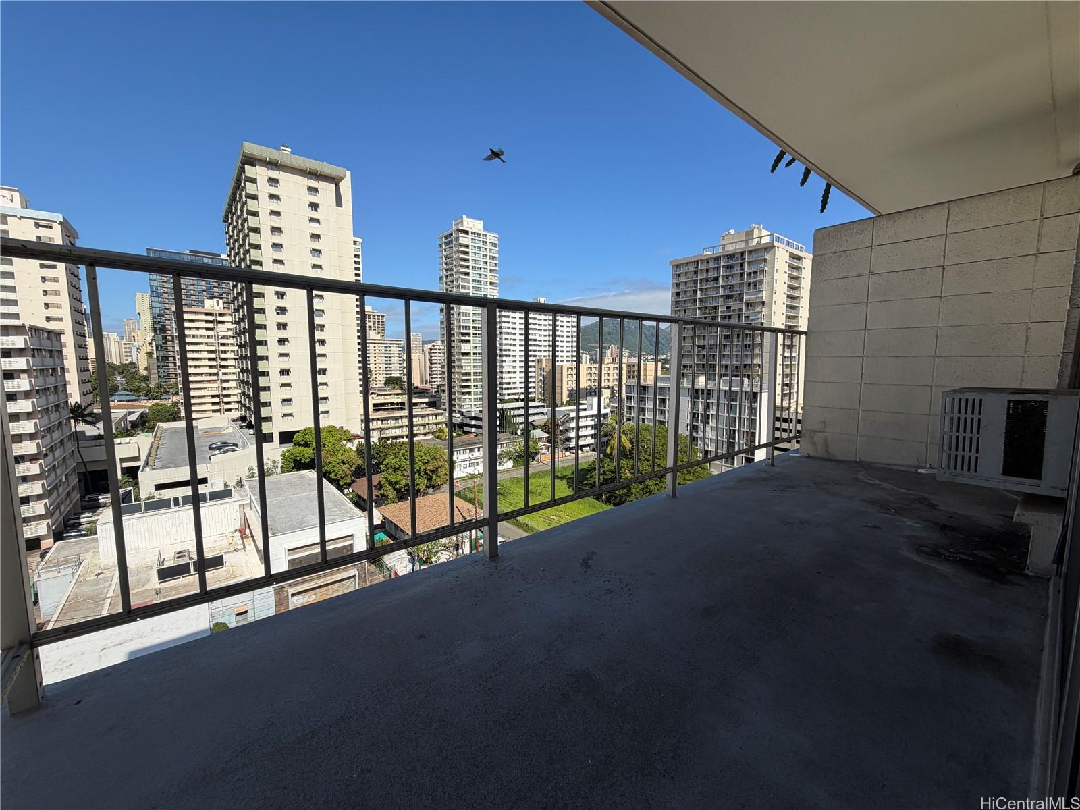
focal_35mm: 14
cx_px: 540
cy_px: 405
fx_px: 437
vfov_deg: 85.7
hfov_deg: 102.1
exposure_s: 1/1087
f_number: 2.2
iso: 20
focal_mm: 2.22
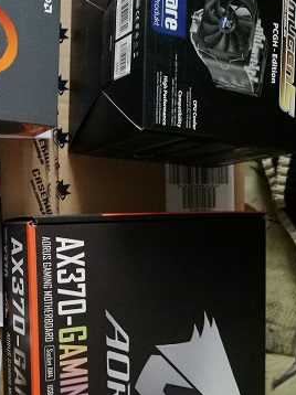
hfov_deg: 31.5
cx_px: 71
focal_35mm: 45
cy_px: 258
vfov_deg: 41.6
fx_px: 514
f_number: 2.2
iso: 400
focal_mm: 4.5
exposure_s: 1/20
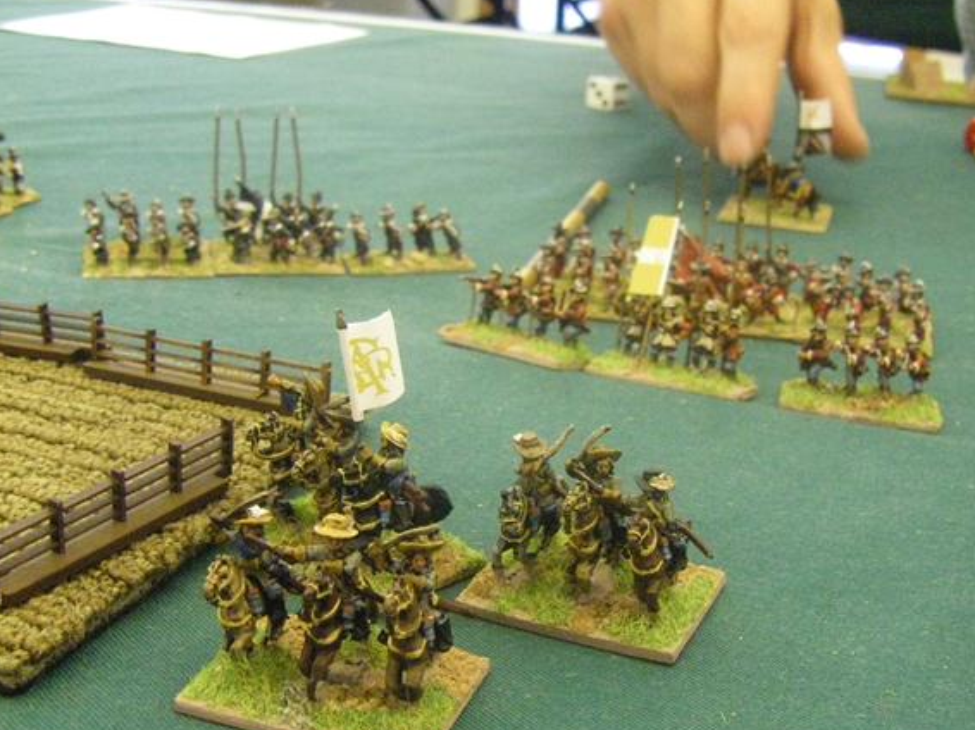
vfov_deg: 28.5
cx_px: 558
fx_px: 1436
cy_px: 388
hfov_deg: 37.4
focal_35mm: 51
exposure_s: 1/20
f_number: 3.5
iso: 800
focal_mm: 6.3
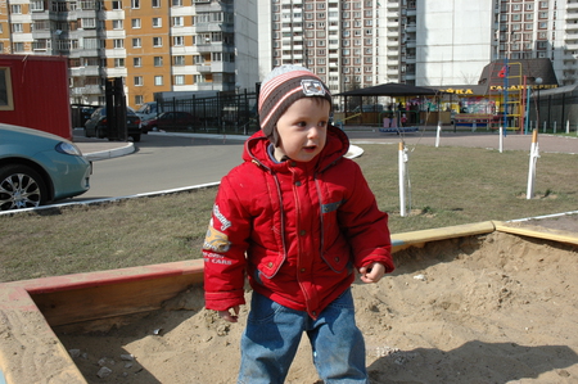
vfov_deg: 35.4
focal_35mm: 38
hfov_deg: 51.3
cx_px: 289
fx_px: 601
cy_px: 192
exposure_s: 1/320
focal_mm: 25
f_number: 9
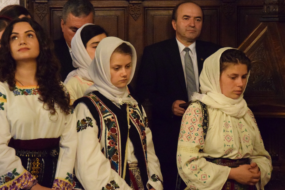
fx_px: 1306
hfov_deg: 12.4
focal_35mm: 165
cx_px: 133
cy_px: 76
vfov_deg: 8.3
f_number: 5.3
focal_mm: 80
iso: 10000
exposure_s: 1/50
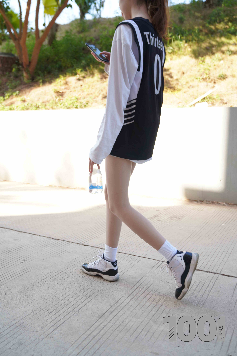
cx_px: 118
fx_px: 326
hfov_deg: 40.0
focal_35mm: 33
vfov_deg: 57.2
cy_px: 178
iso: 640
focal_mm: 33
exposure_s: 1/320
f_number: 5
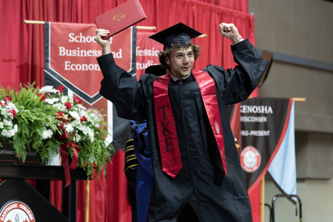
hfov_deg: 17.1
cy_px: 111
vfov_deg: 11.4
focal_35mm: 120
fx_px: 1110
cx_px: 166
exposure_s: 1/160
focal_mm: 120
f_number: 4
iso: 1250
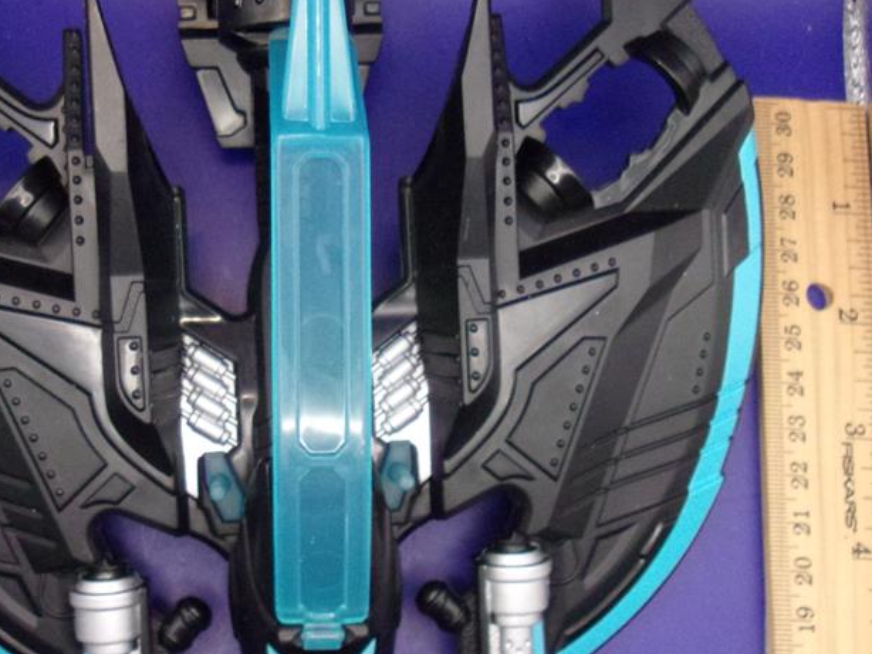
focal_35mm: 45
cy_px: 289
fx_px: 1134
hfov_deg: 41.7
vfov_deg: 32.2
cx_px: 324
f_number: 3
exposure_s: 1/17
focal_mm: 4.9
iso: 442
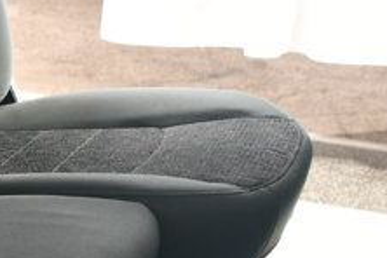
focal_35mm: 152
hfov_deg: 12.5
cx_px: -282
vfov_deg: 9.0
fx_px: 1634
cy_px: 134
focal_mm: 22
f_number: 3.5
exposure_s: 1/160
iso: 100
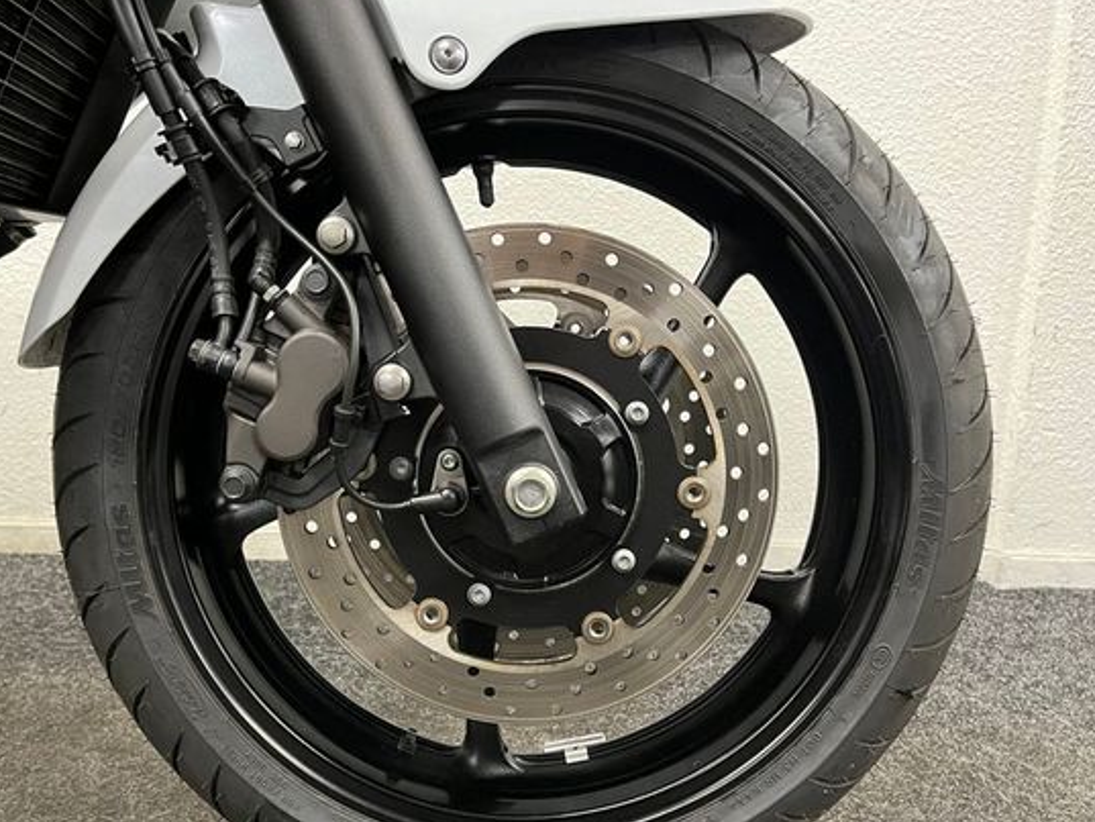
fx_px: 981
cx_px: 512
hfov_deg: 58.3
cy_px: 432
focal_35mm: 31
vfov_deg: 45.4
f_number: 1.6
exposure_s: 1/50
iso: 500
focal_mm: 5.1
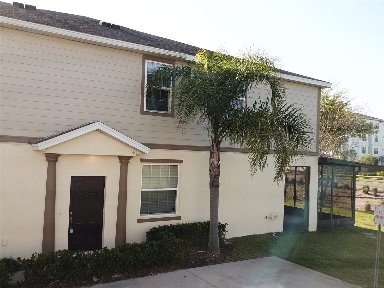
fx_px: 288
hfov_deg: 67.3
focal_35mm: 26
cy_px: 144
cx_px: 192
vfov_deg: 53.1
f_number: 2.2
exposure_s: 1/536
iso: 100
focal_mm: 4.73
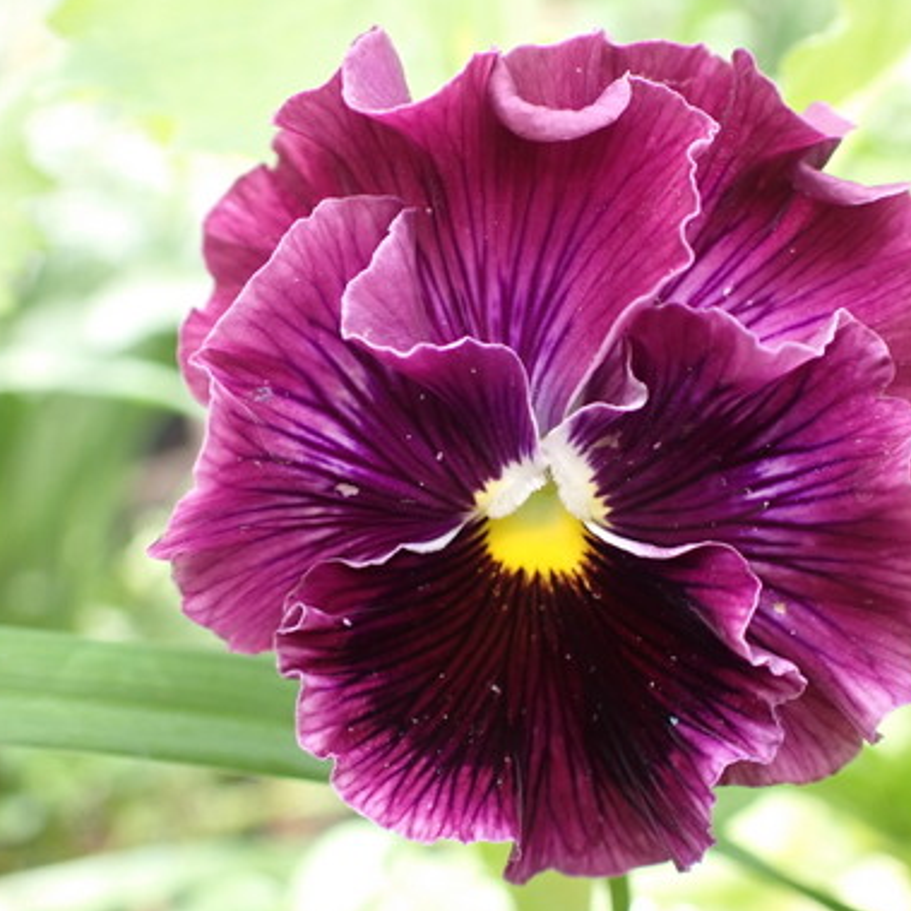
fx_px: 1251
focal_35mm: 42
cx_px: 574
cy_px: 464
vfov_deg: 40.0
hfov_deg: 39.7
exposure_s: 1/125
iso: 200
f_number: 2.3
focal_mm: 5.4
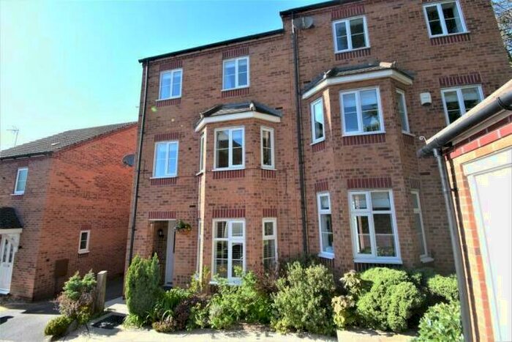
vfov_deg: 77.4
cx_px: 256
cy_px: 171
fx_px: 213
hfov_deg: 100.4
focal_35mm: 15
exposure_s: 1/250
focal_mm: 10
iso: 400
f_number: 10
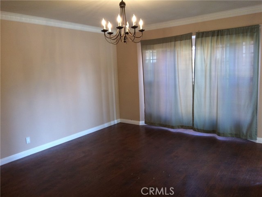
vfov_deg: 48.2
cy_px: 98
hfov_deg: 61.7
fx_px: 219
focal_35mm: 29
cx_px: 131
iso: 80
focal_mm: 4.15
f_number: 2.2
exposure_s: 1/30
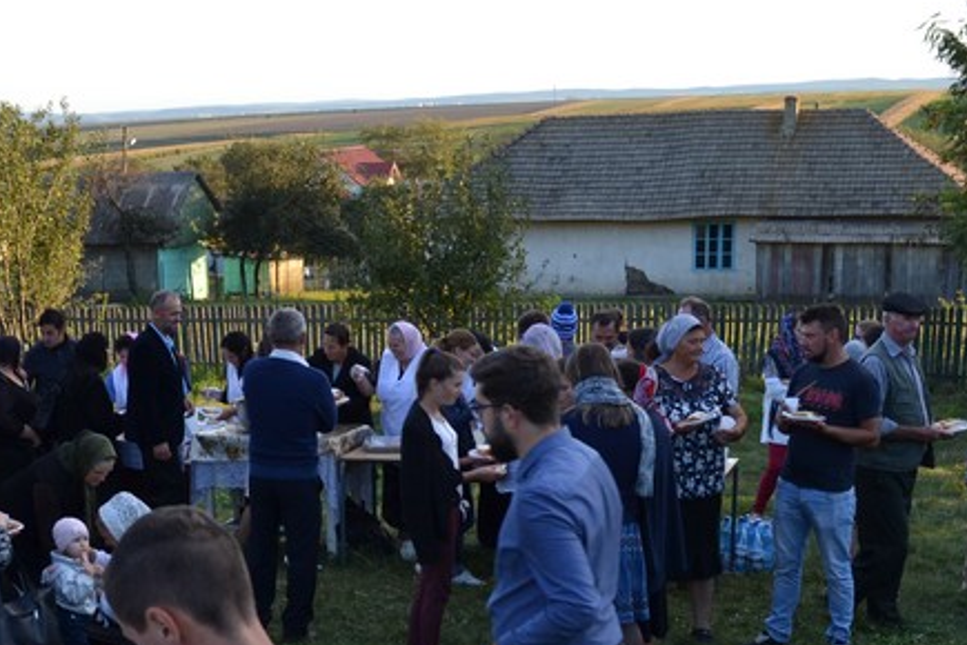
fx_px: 1665
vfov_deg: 21.4
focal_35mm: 62
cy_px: 598
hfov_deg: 32.2
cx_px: 338
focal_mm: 20
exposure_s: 1/125
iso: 160
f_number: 5.6
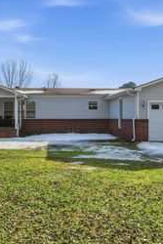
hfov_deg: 36.8
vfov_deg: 53.1
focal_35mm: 36
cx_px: 66
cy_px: 125
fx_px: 244
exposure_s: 1/3200
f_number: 9
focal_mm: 12
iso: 250
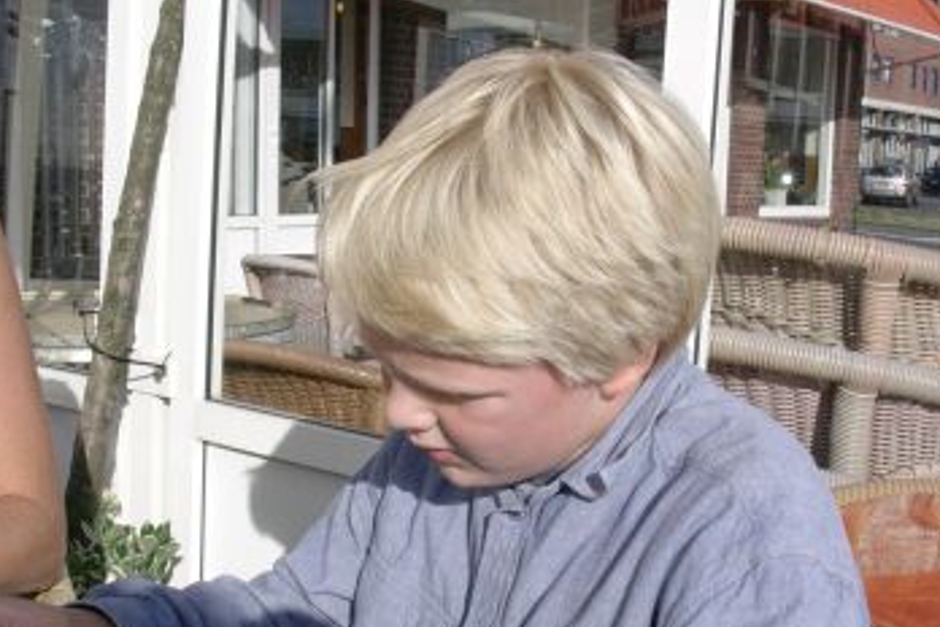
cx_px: 519
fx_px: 1384
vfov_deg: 25.5
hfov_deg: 37.5
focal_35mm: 53
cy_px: 376
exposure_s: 1/406
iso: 70
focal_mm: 6.7
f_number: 5.8
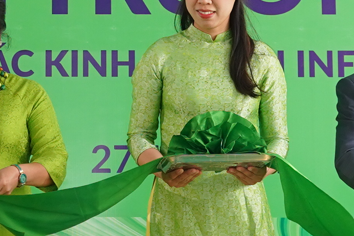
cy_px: -23
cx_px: 48
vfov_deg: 7.5
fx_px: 1799
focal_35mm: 183
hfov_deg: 11.2
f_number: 4
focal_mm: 28
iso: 800
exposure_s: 1/320
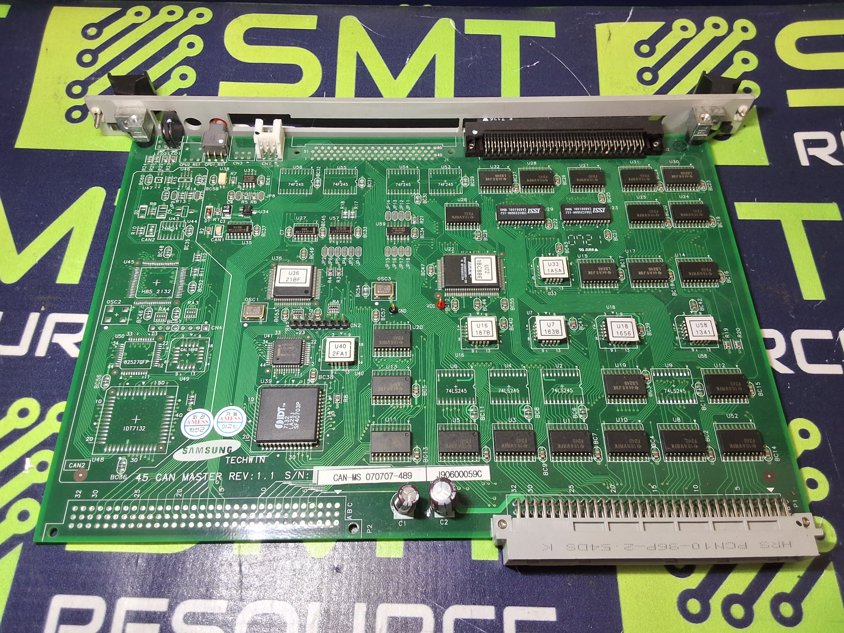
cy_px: 316
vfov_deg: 49.7
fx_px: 683
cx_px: 422
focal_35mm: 28
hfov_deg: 63.4
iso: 80
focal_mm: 2.91
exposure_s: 1/40
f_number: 1.9
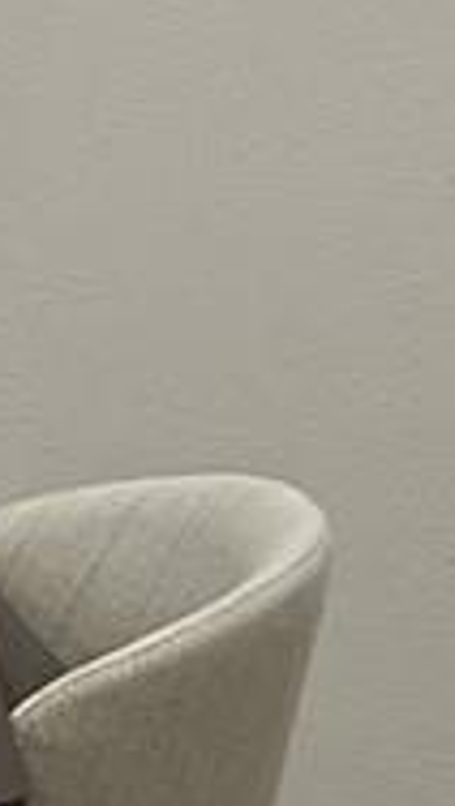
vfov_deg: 8.8
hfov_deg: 4.1
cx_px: -2189
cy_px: -176
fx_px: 5160
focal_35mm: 241
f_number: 1.5
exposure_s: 1/120
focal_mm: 5.7
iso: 80
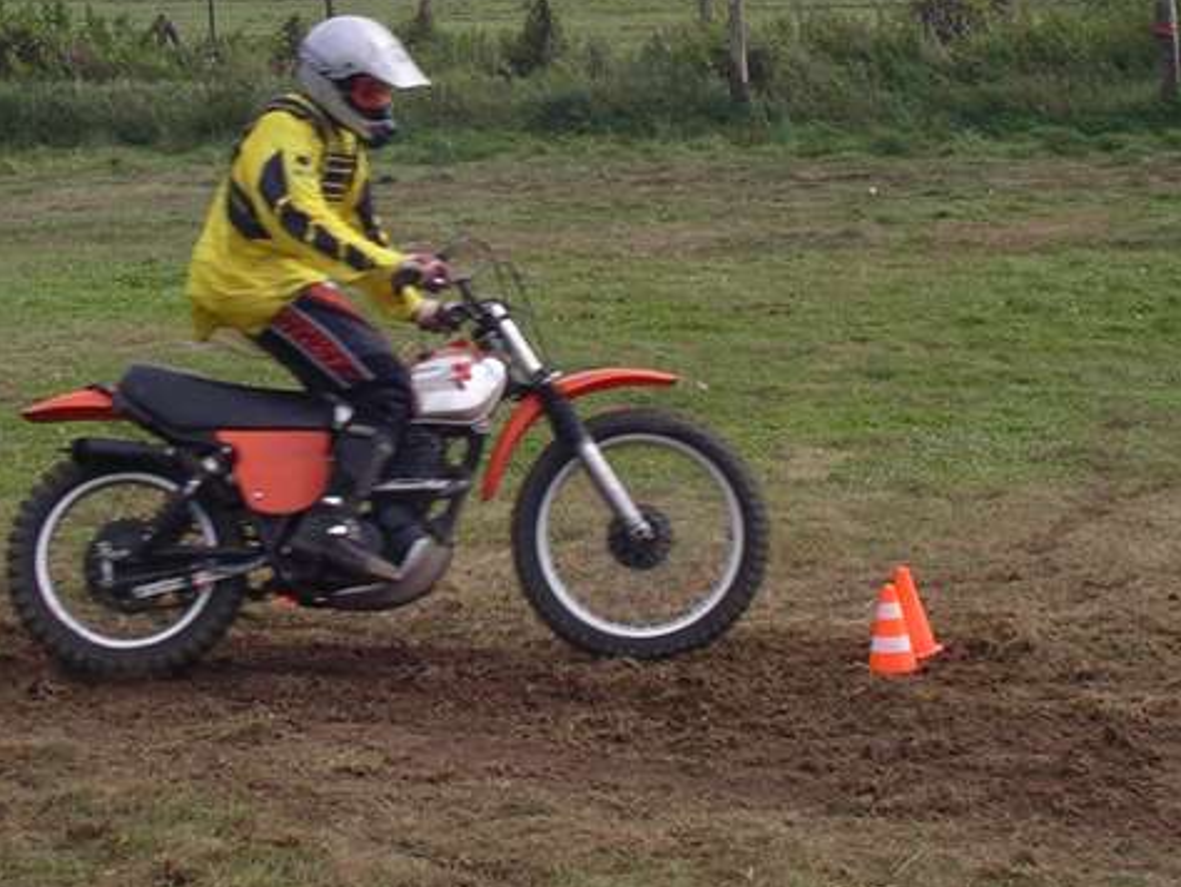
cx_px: 481
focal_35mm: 78
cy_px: 359
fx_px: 2662
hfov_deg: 25.0
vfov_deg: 18.9
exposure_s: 1/125
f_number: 6.9
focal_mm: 5.7
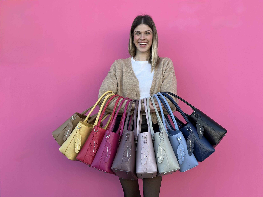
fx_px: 365
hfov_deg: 39.7
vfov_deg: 30.3
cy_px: 98
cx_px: 132
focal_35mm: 48
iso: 80
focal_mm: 6.86
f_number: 1.78
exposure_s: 1/659
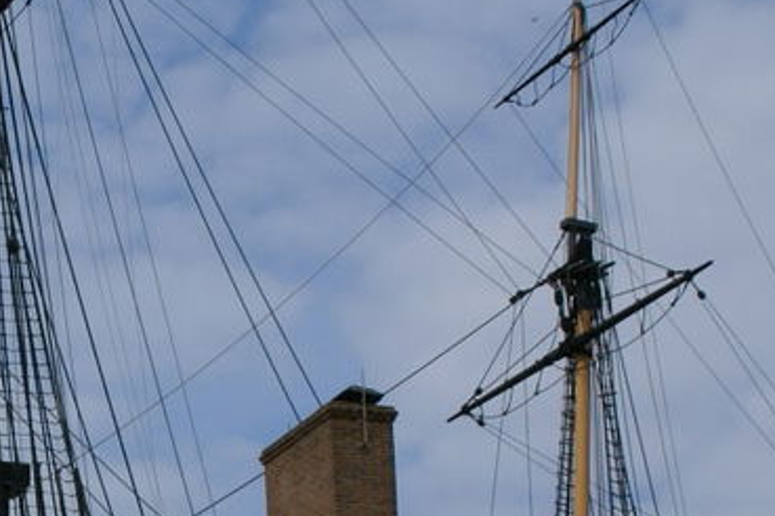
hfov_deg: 13.0
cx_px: -6
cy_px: 589
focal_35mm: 156
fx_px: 3358
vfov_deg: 8.7
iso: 100
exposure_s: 1/320
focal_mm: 24
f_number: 10
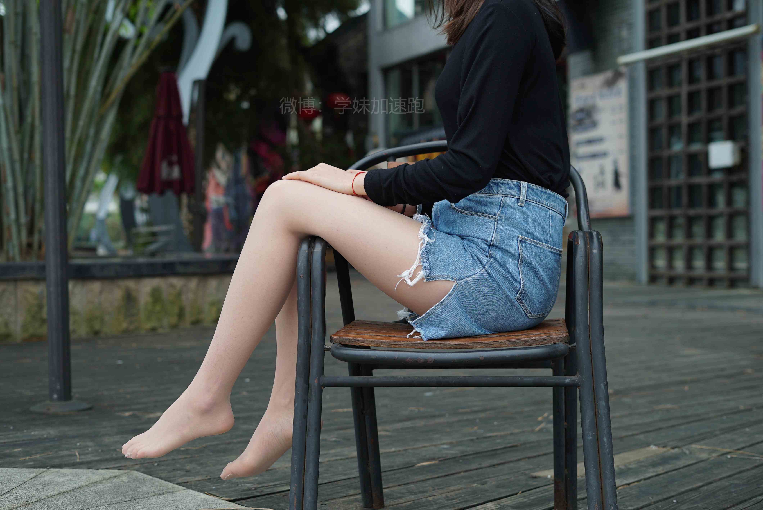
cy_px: 255
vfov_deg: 27.0
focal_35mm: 50
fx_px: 1060
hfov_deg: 39.6
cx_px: 382
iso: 100
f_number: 3.5
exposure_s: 1/100
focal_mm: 50
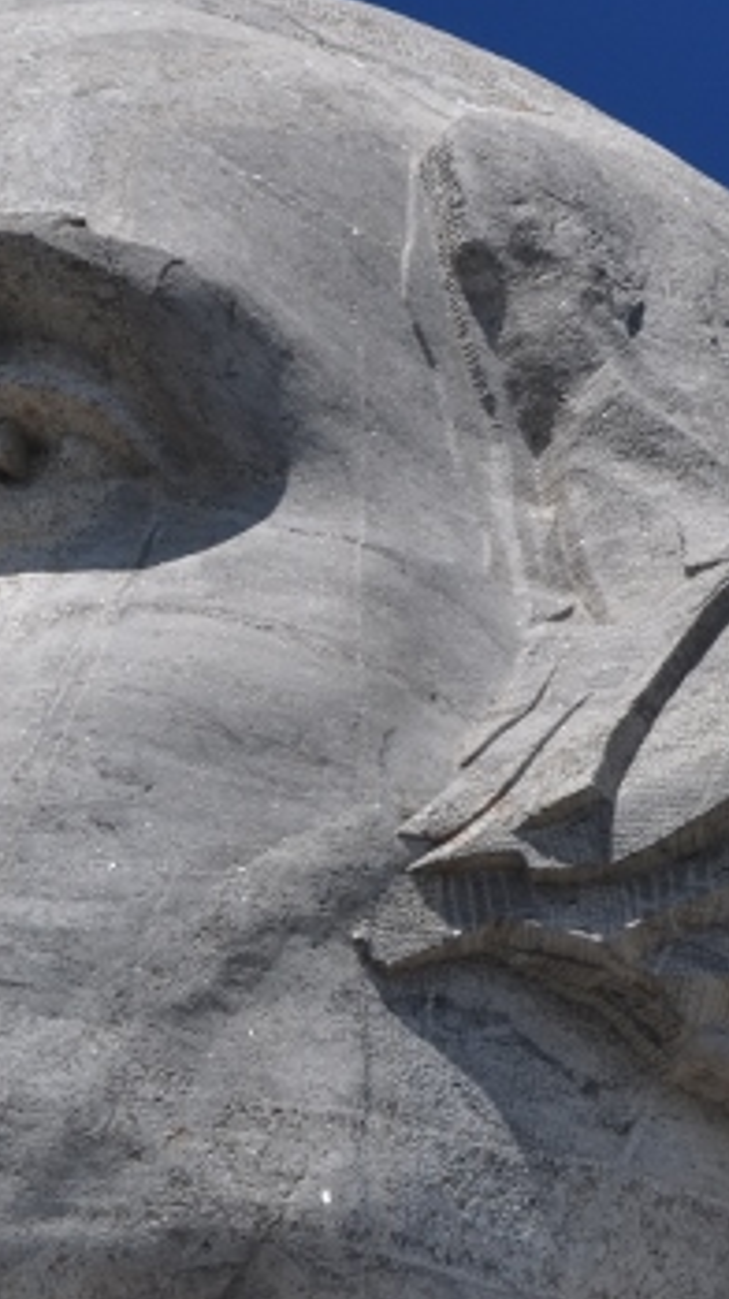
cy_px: 860
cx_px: 33
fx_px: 23190
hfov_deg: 1.8
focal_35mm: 674
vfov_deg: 3.2
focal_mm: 200
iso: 200
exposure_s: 1/100
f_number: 16
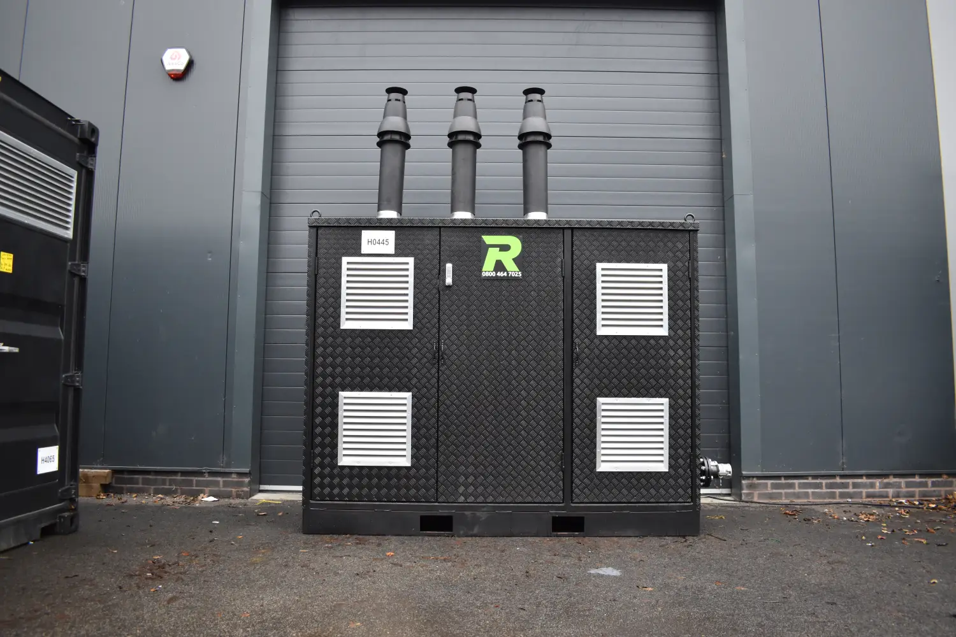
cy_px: 318
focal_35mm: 27
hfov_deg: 67.4
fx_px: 717
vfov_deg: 47.9
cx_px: 478
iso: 800
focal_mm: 18
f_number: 3.5
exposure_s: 1/200
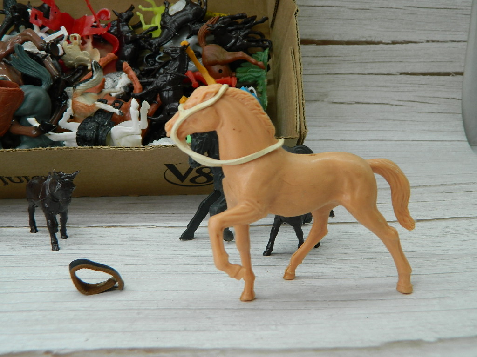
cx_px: 238
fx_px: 482
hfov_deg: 52.6
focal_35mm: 35
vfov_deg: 40.7
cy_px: 178
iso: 80
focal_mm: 6.2
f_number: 3.3
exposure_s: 1/60
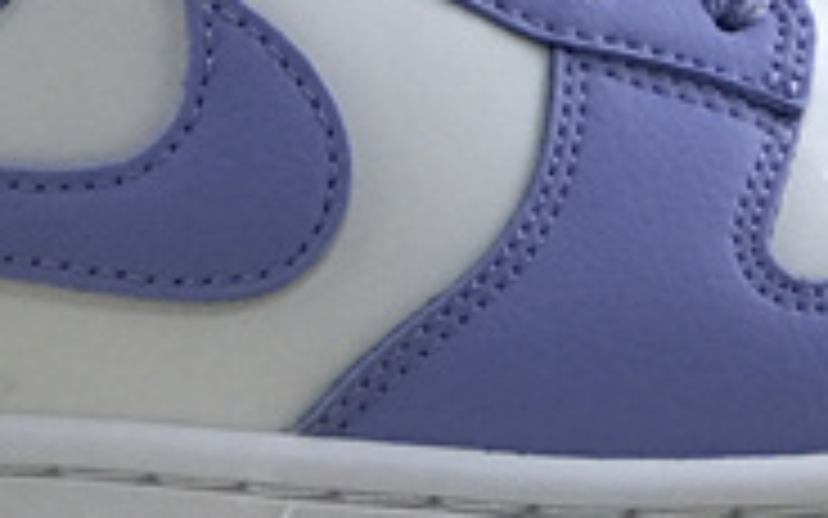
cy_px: -358
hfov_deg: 8.6
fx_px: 5483
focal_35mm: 243
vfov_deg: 5.3
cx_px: 248
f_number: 2.8
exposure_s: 1/50
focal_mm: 6.6
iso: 50
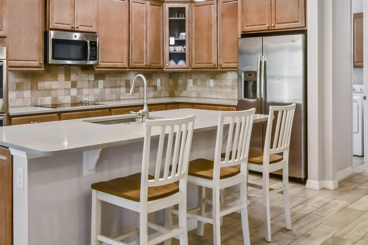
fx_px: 409
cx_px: 153
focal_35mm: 40
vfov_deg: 33.1
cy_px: 79
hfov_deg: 48.3
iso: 100
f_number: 7.1
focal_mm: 18
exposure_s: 1/20
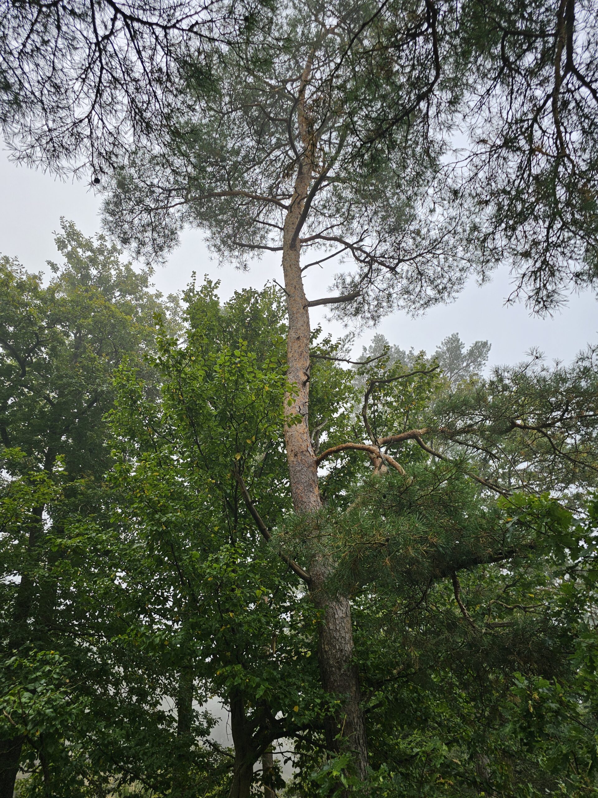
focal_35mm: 23
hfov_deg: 58.9
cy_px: 399
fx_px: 530
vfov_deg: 73.9
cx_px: 299
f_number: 1.7
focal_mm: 6.3
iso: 10
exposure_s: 1/116
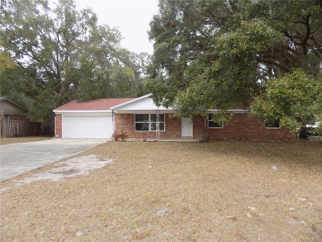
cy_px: 121
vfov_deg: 58.9
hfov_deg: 73.9
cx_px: 161
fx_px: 214
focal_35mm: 23
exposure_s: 1/160
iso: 80
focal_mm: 4
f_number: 3.1
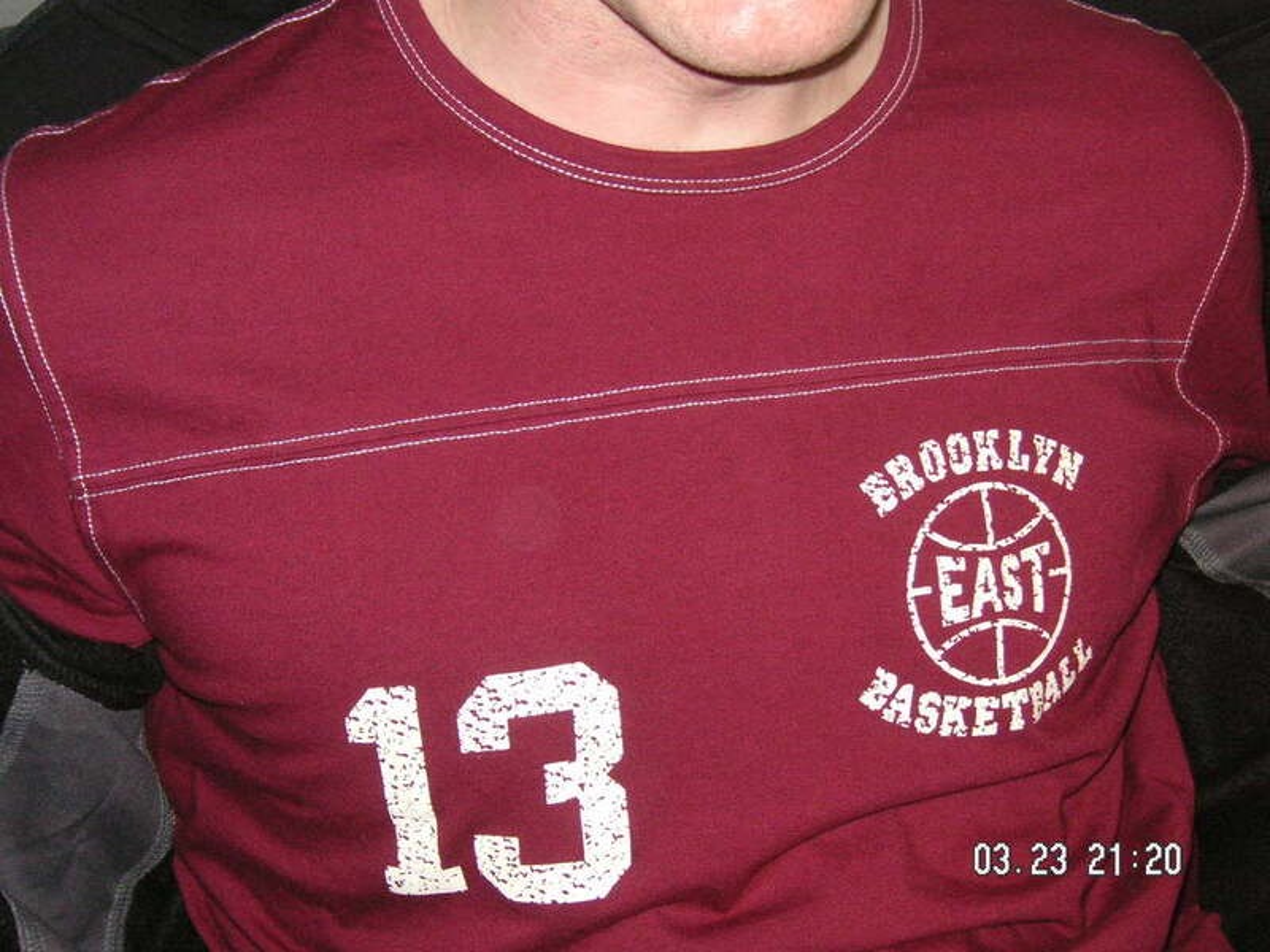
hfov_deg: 29.4
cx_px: 635
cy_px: 476
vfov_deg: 22.3
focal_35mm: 66
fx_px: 2421
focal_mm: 11
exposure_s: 1/60
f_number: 4
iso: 160
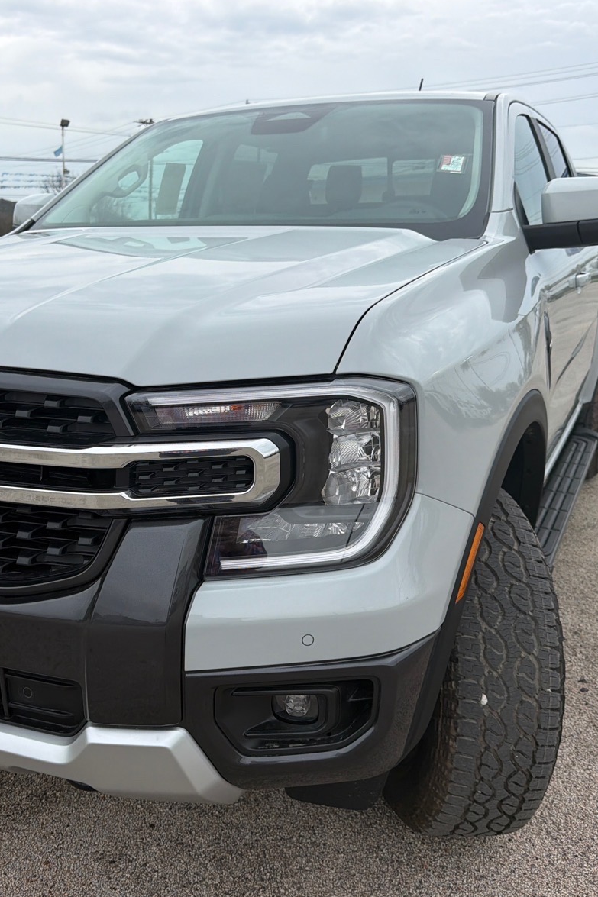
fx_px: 847
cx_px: 226
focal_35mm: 34
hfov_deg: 38.6
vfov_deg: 55.8
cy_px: 447
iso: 80
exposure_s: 1/1653
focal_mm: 6.76
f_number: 1.78
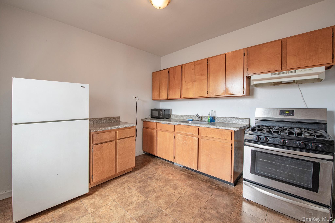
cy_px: 112
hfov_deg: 104.3
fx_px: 130
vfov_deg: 81.2
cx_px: 168
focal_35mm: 14
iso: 500
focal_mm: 14
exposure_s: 1/20
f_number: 7.1
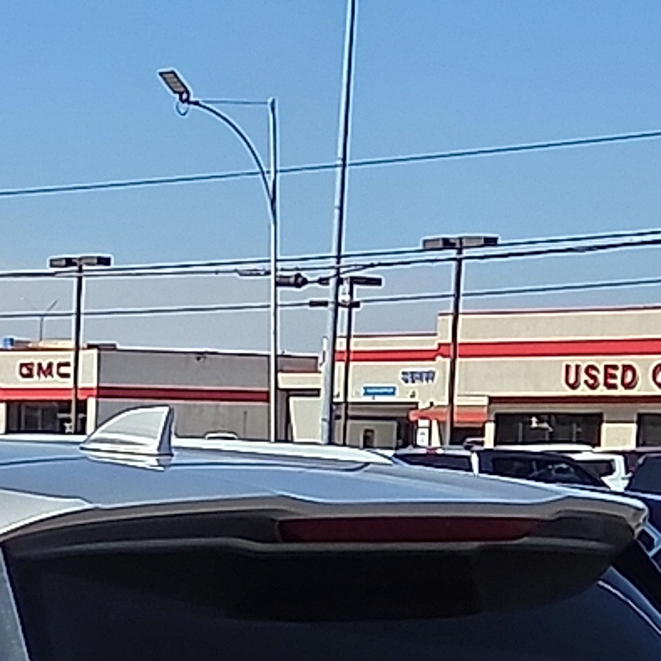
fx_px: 3716
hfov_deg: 9.9
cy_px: 977
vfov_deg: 9.9
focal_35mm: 172
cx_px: -264
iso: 25
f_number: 1.8
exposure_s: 1/3333
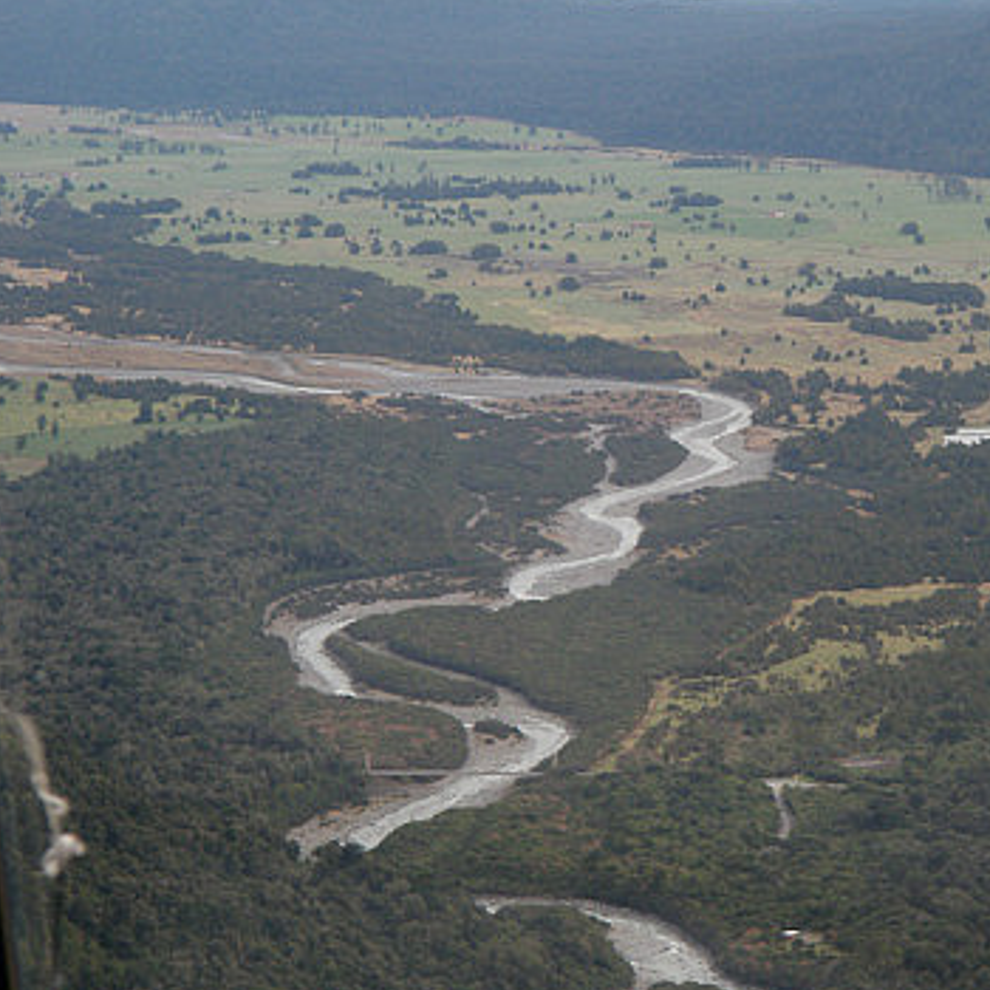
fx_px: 5339
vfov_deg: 10.6
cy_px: 331
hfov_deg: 10.6
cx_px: 634
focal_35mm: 165
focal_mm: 18.2
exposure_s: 1/100
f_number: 5.1
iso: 64
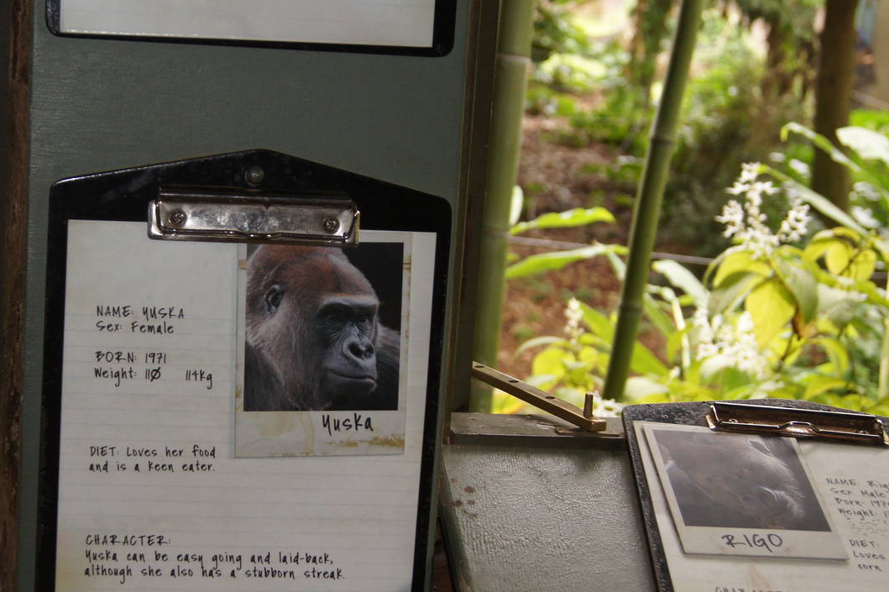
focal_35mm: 68
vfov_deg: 20.0
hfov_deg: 29.4
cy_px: 316
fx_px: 1678
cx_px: 280
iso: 500
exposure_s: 1/60
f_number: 4.5
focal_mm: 30
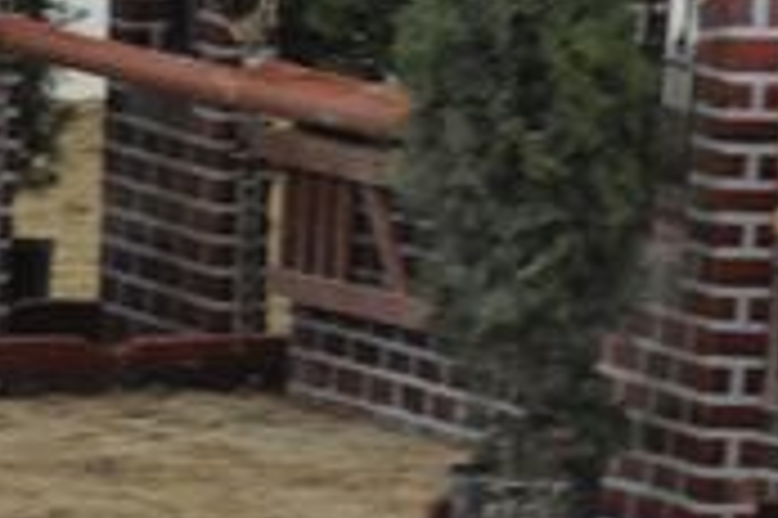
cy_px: -149
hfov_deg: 2.8
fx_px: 15977
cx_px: 481
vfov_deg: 1.9
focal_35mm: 740
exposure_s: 1/400
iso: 6400
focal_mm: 200
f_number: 2.8
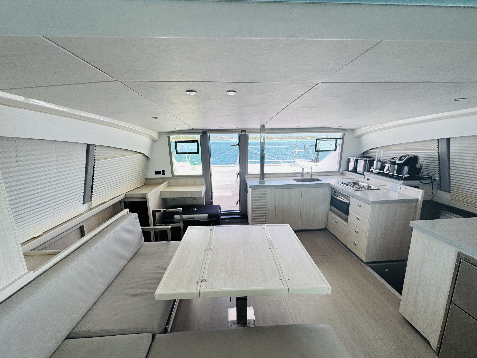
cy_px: 179
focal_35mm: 14
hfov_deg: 102.1
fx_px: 193
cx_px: 238
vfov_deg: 85.7
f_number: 2.2
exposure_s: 1/99
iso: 64
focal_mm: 2.22
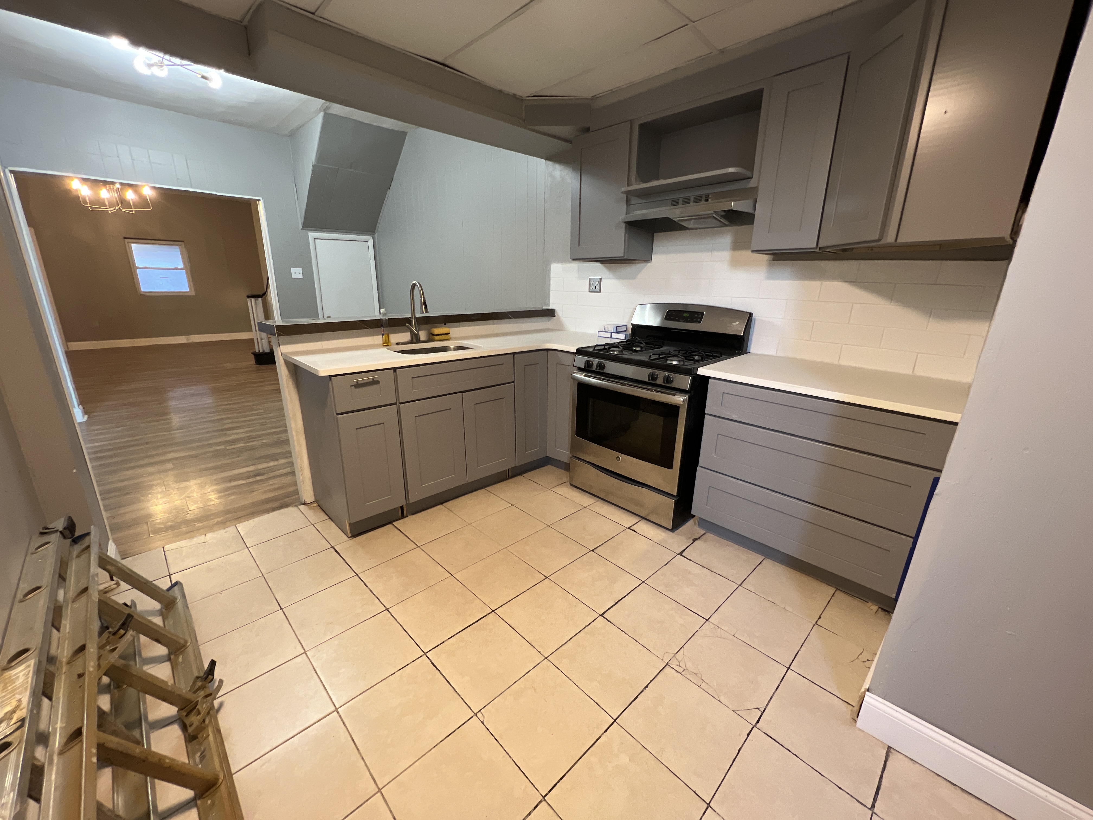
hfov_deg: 106.2
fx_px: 410
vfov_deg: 89.9
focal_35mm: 13
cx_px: 546
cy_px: 410
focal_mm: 1.57
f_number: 1.8
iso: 320
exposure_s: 1/60
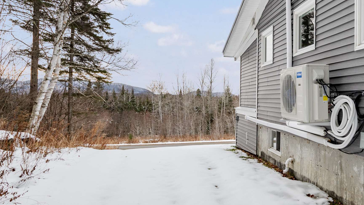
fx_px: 270
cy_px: 96
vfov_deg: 41.5
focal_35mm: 28
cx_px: 283
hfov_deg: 63.0
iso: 64
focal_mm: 10
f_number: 8
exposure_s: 1/13
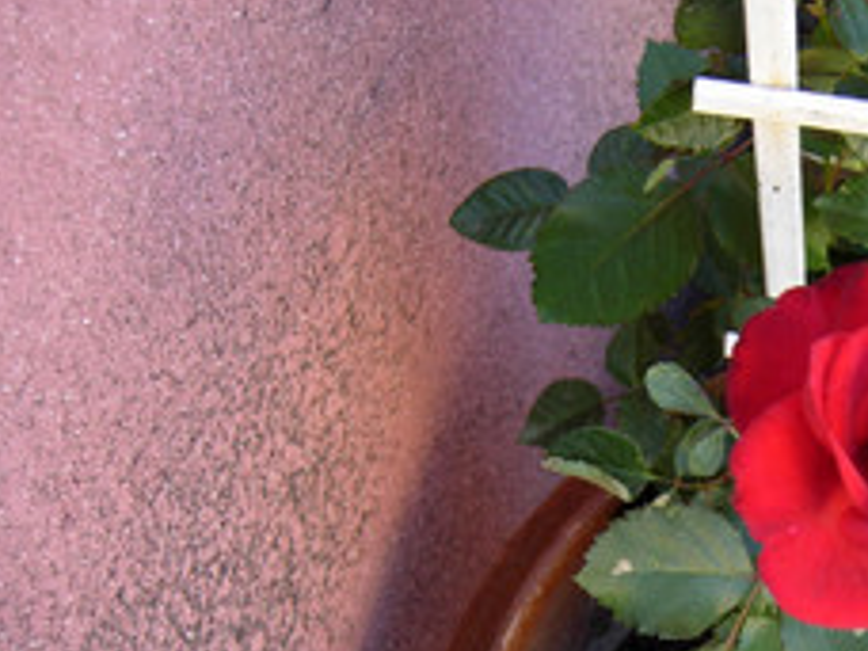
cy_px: 702
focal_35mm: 79
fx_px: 1981
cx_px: 849
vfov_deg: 18.0
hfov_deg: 23.7
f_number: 2.7
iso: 50
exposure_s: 1/45.2
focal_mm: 7.5
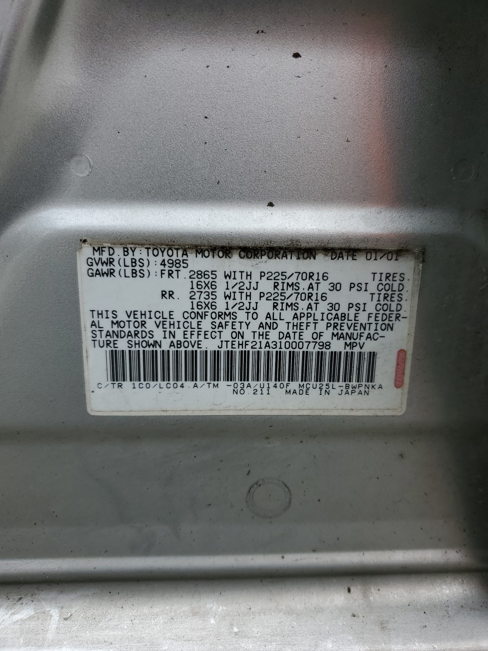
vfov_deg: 67.3
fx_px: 489
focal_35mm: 26
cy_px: 326
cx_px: 244
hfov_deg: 53.1
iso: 50
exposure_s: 1/1111
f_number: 1.5
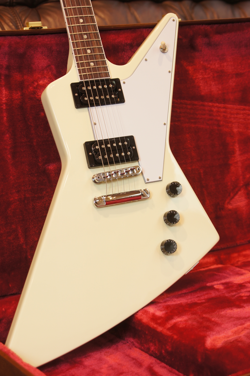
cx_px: 125
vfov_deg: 27.0
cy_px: 188
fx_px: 783
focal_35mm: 75
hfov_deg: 18.1
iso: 100
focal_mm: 50
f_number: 5
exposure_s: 1/10
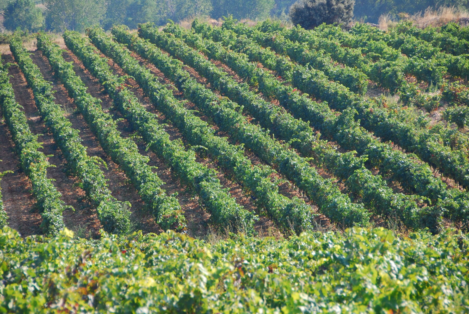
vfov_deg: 7.1
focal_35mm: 195
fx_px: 2543
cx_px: 234
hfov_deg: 10.5
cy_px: 157
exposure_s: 1/250
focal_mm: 130
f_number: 5.6
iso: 200
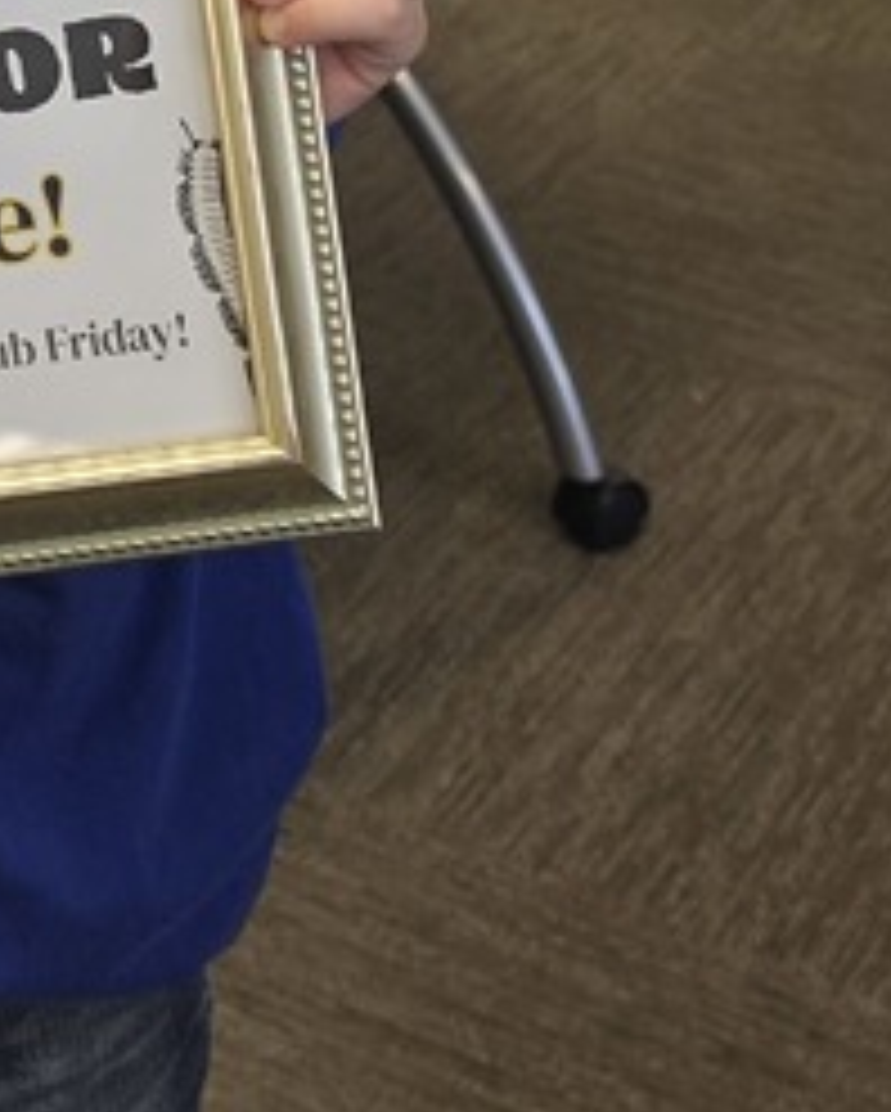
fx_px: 3062
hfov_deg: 15.8
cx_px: -234
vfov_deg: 19.1
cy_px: -324
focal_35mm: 93
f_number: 1.4
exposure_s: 1/180
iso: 80
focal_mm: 6.5
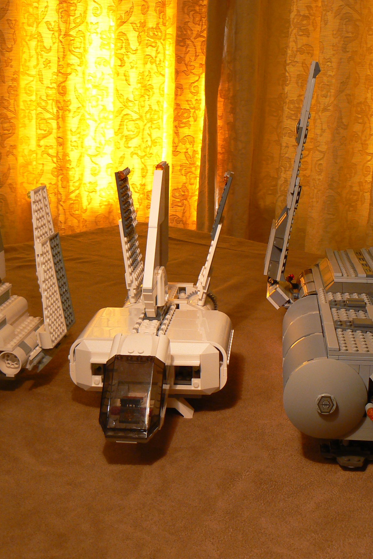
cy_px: 279
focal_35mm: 50
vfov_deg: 39.6
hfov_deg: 26.9
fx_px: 777
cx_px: 222
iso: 100
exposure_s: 1/15
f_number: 3.2
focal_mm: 6
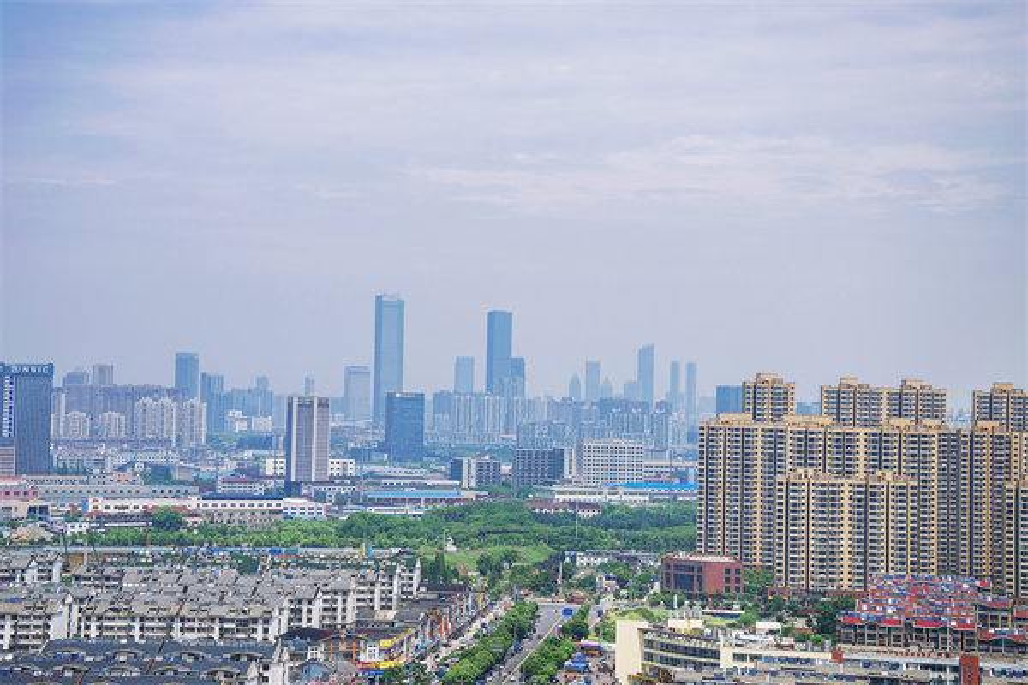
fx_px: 2484
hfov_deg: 23.4
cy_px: 342
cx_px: 514
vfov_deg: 15.7
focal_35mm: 87
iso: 100
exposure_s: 1/500
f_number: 8
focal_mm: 58
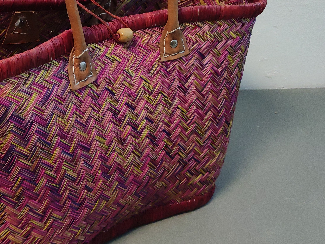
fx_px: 498
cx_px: 76
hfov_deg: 35.3
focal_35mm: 53
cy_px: 62
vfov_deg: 27.2
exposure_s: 1/50
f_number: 1.89
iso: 812
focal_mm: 5.43
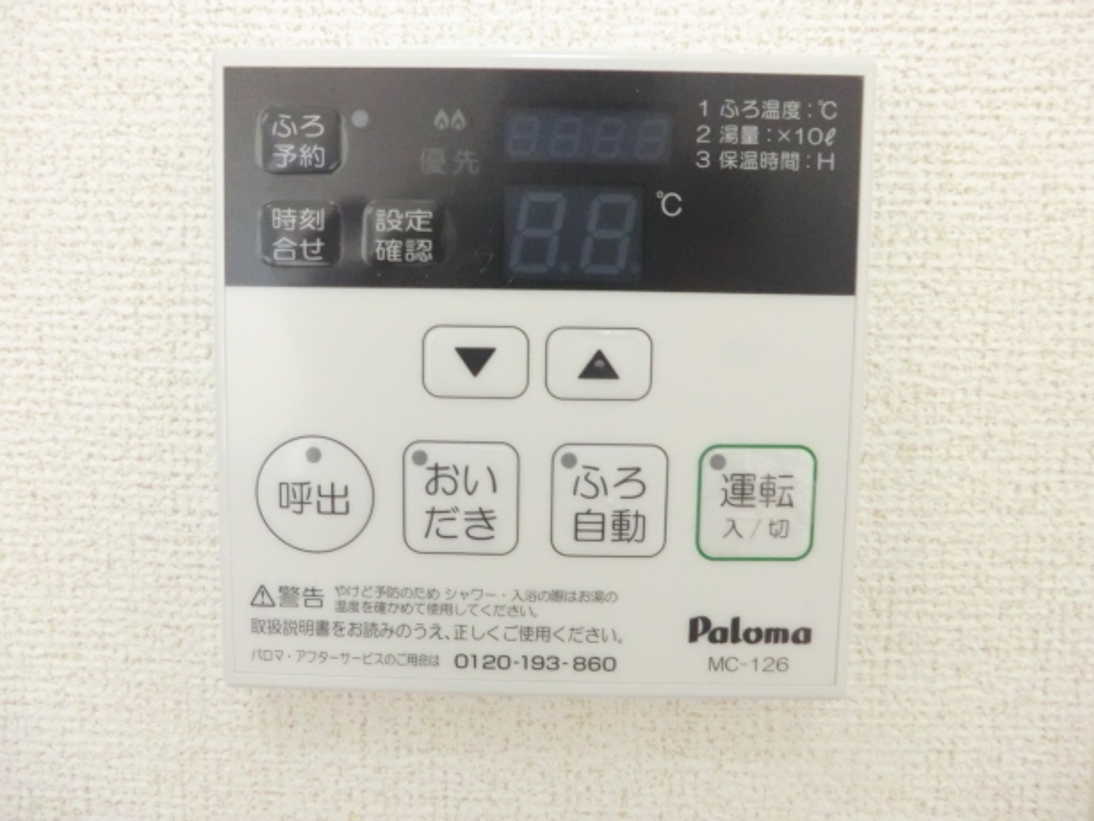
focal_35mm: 25
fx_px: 790
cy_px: 406
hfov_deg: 69.4
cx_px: 561
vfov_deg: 54.9
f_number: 3.2
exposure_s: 1/60
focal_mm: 4.3
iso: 640
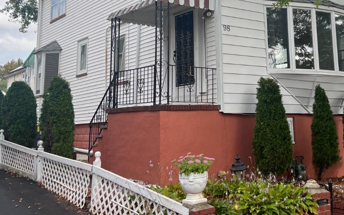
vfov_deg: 24.5
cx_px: 222
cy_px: 43
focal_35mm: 52
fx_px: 488
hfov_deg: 38.5
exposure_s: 1/1901
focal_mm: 5.7
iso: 50
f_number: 1.5
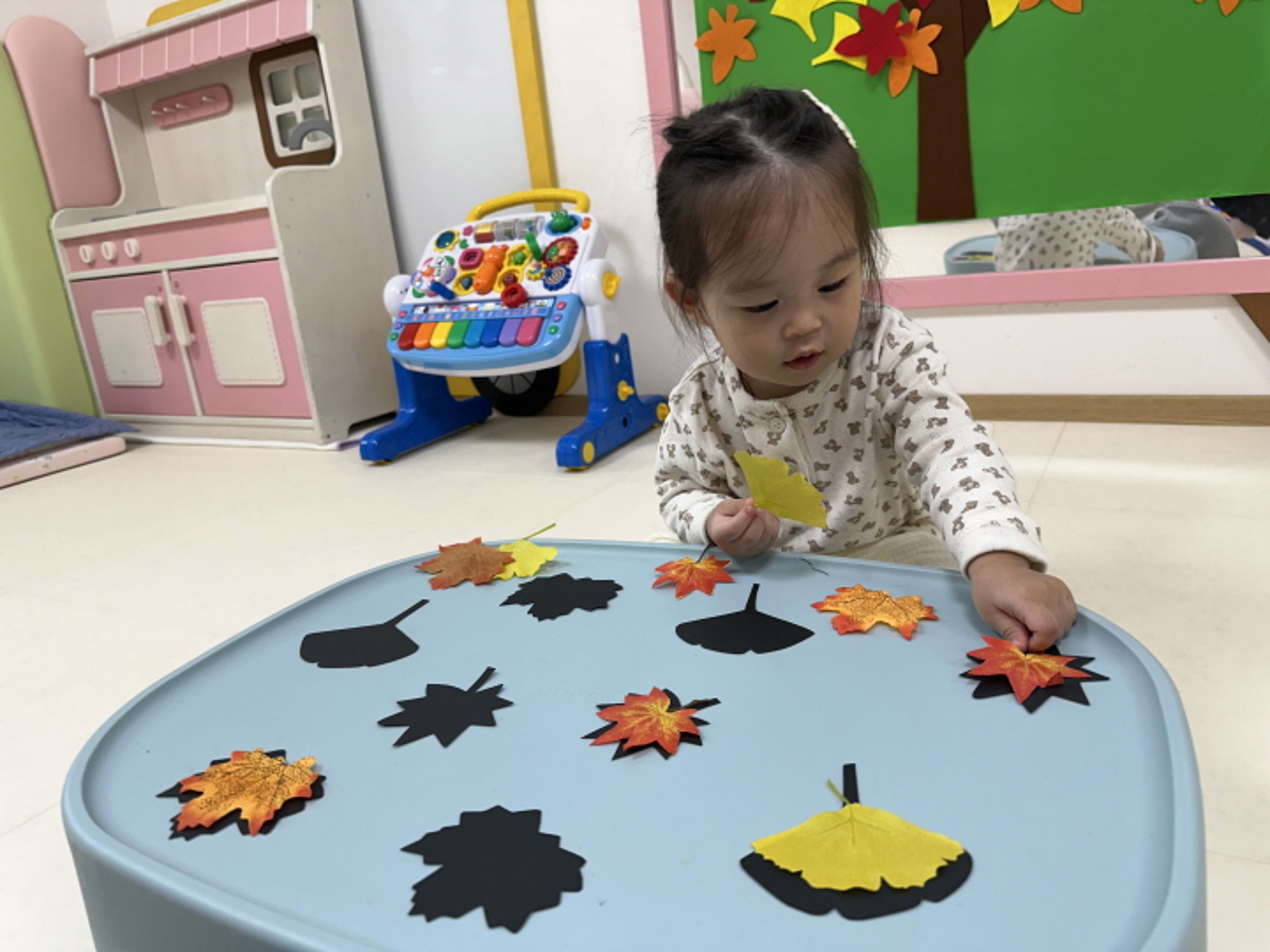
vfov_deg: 56.8
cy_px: 476
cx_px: 635
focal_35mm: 24
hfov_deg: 71.6
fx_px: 881
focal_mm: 6.86
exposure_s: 1/120
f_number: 1.78
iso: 100
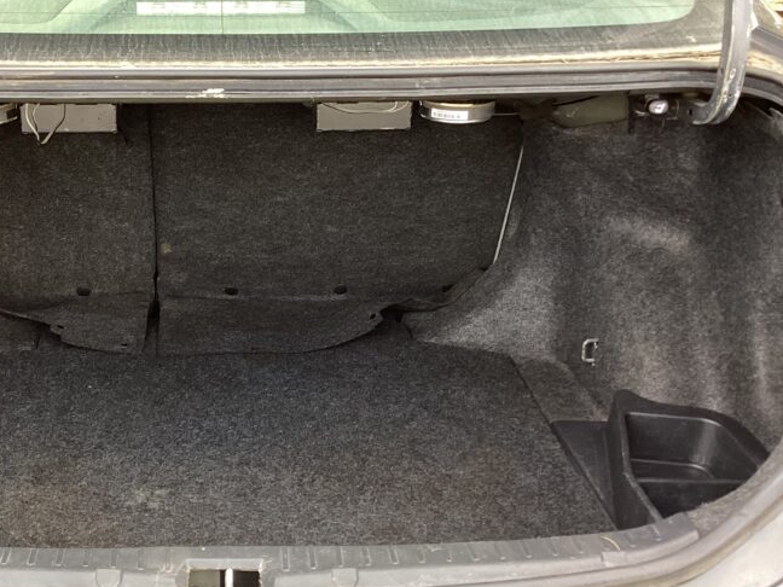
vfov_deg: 29.6
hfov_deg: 38.2
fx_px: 1108
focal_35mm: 49
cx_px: 224
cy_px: 341
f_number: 2.4
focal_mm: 3.3
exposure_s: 1/120
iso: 80
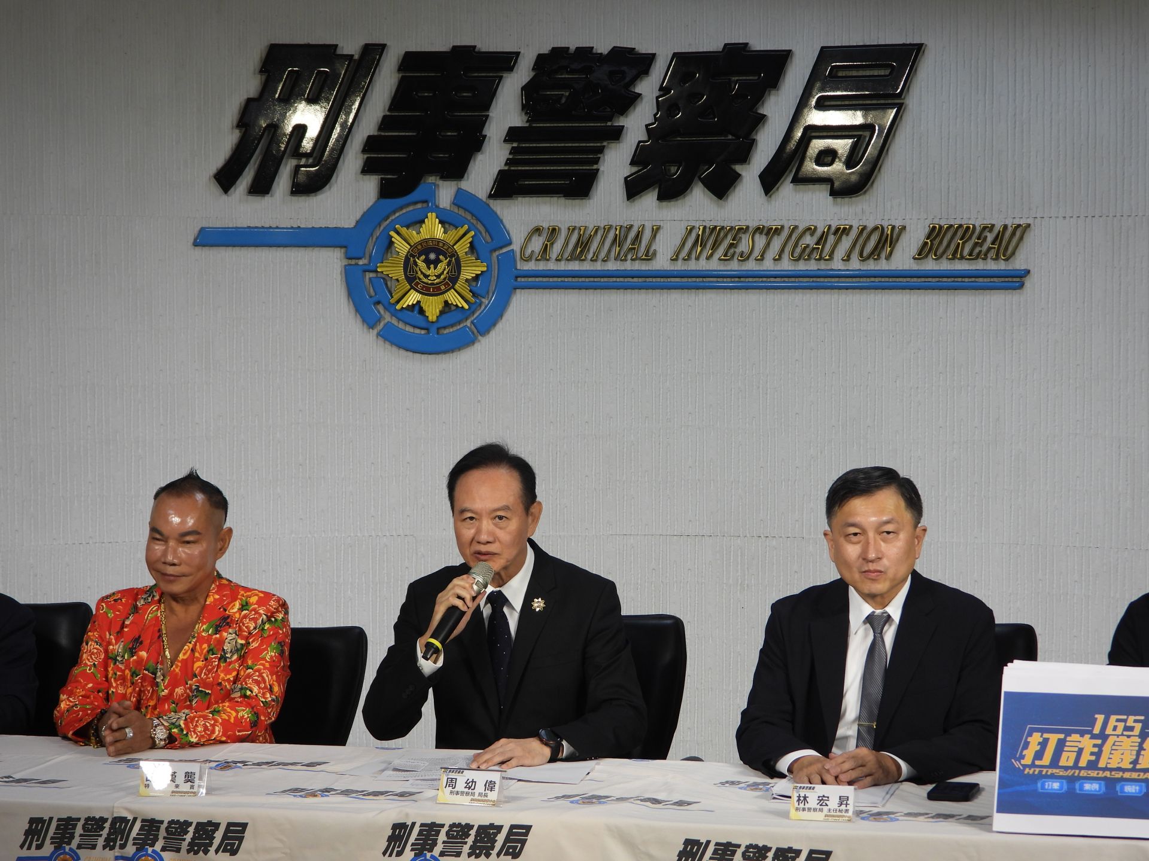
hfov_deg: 24.4
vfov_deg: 18.4
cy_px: 430
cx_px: 574
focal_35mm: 80
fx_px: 2655
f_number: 3.5
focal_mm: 14.4
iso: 125
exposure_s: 1/60
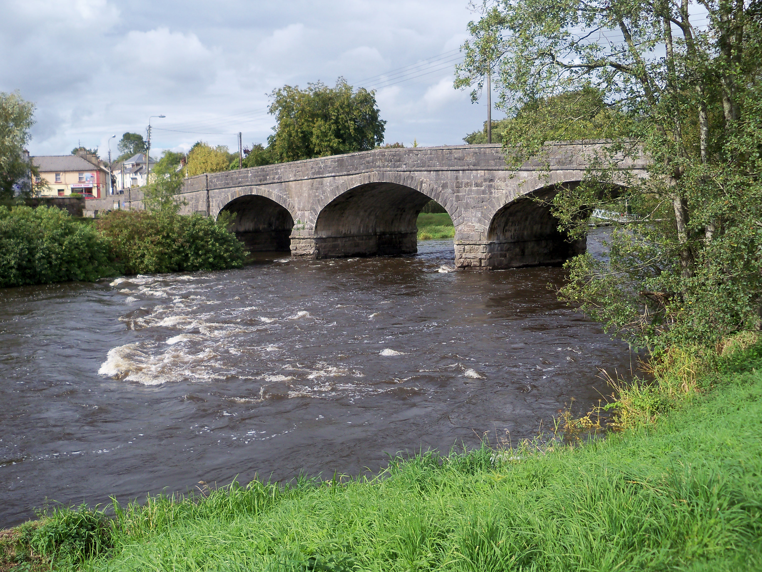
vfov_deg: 40.7
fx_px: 770
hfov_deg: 52.6
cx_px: 381
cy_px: 286
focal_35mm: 35
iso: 80
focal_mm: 6.2
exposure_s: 1/640
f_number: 3.5
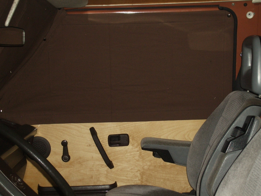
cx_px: 130
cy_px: 98
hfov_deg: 26.3
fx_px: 558
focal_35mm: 74
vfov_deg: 19.9
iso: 200
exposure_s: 1/60
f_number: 3.9
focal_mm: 12.2
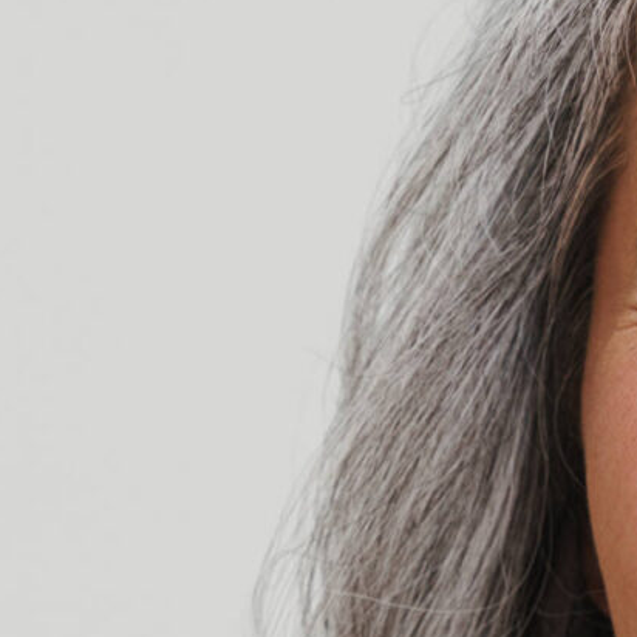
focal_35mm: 222
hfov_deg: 7.7
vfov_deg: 7.9
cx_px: 1081
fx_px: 4622
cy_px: 573
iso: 250
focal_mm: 70
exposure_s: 1/160
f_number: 7.1
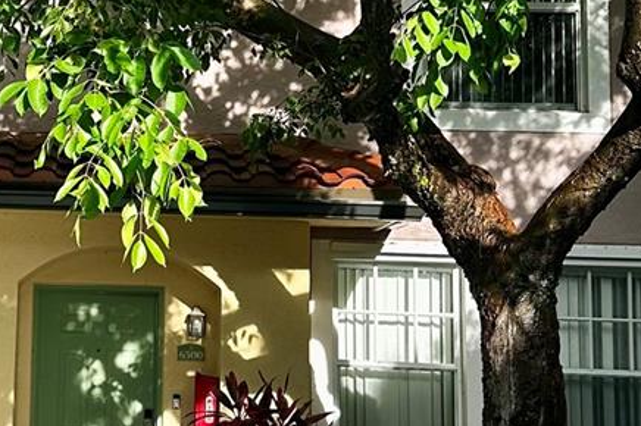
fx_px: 1566
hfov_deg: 22.1
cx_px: -34
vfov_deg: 15.5
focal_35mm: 88
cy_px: 150
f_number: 1.78
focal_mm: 6.86
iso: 80
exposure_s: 1/1144
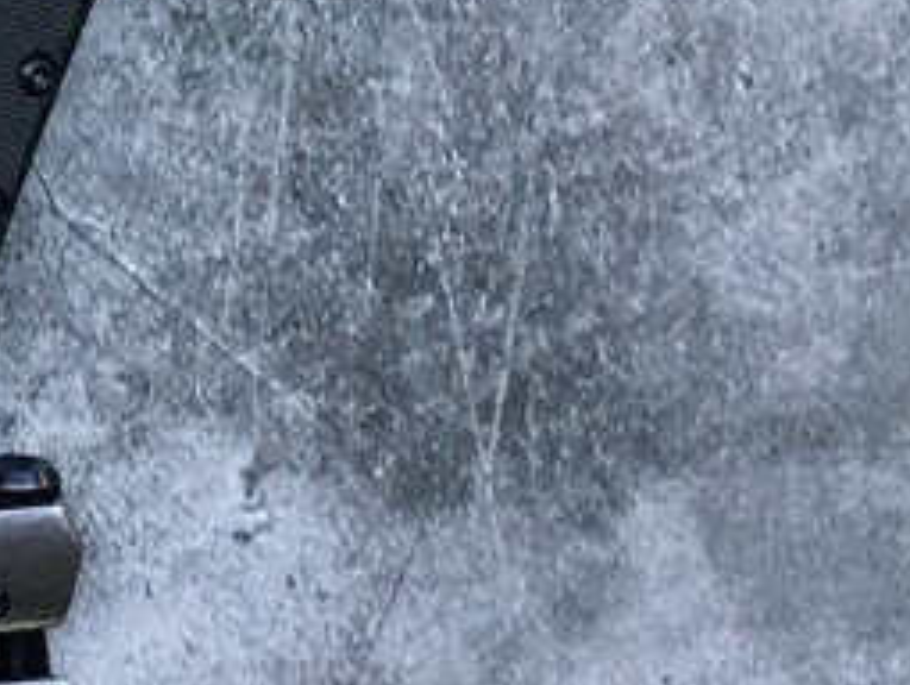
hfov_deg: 10.7
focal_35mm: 159
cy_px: -293
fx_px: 4186
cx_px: -1231
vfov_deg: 9.1
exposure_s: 1/33
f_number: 2.2
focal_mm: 4.15
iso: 100
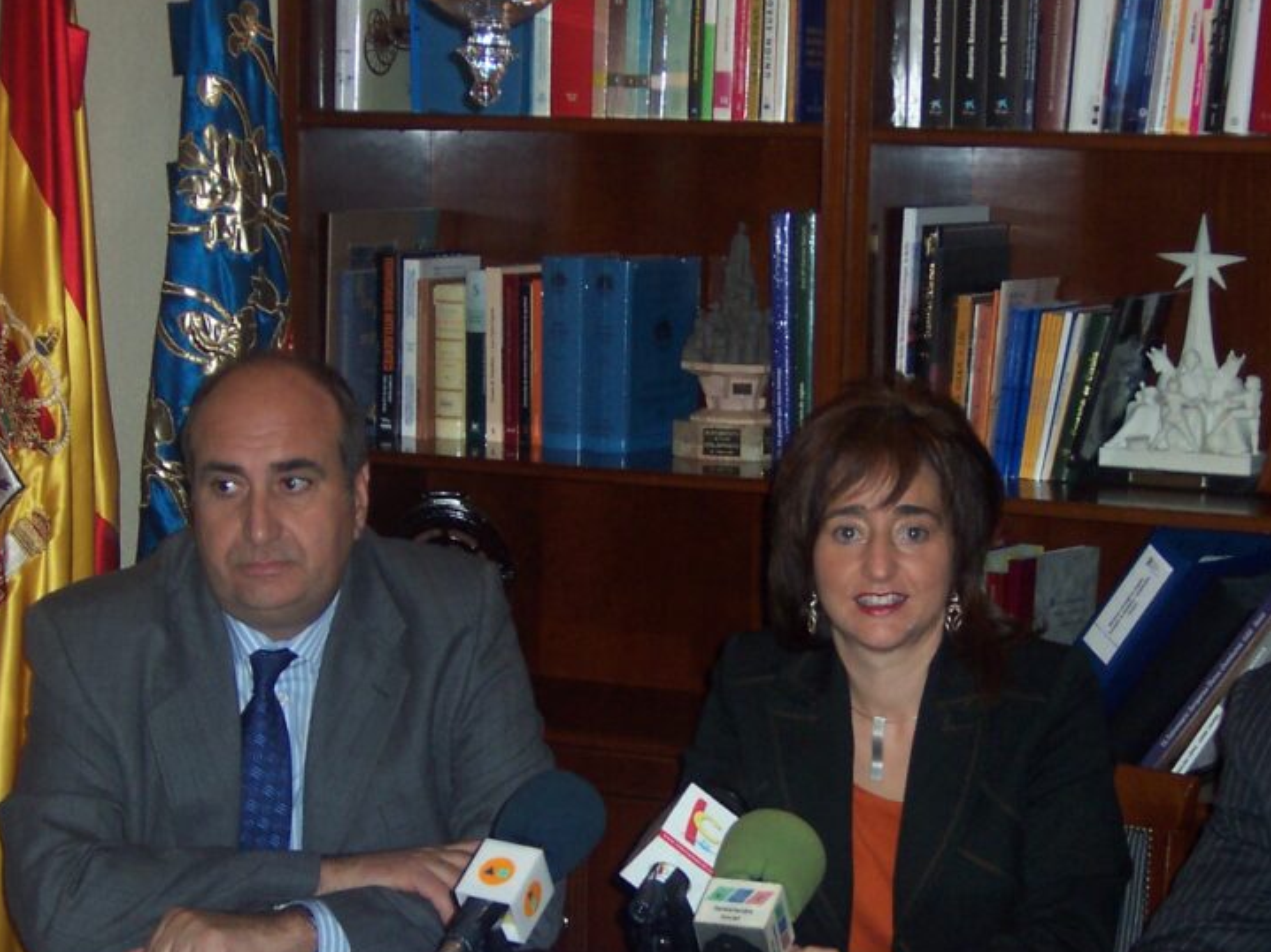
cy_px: 618
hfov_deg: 17.7
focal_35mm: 111
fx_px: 4074
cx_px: 830
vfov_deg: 13.3
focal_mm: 12.8
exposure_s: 1/90
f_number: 4
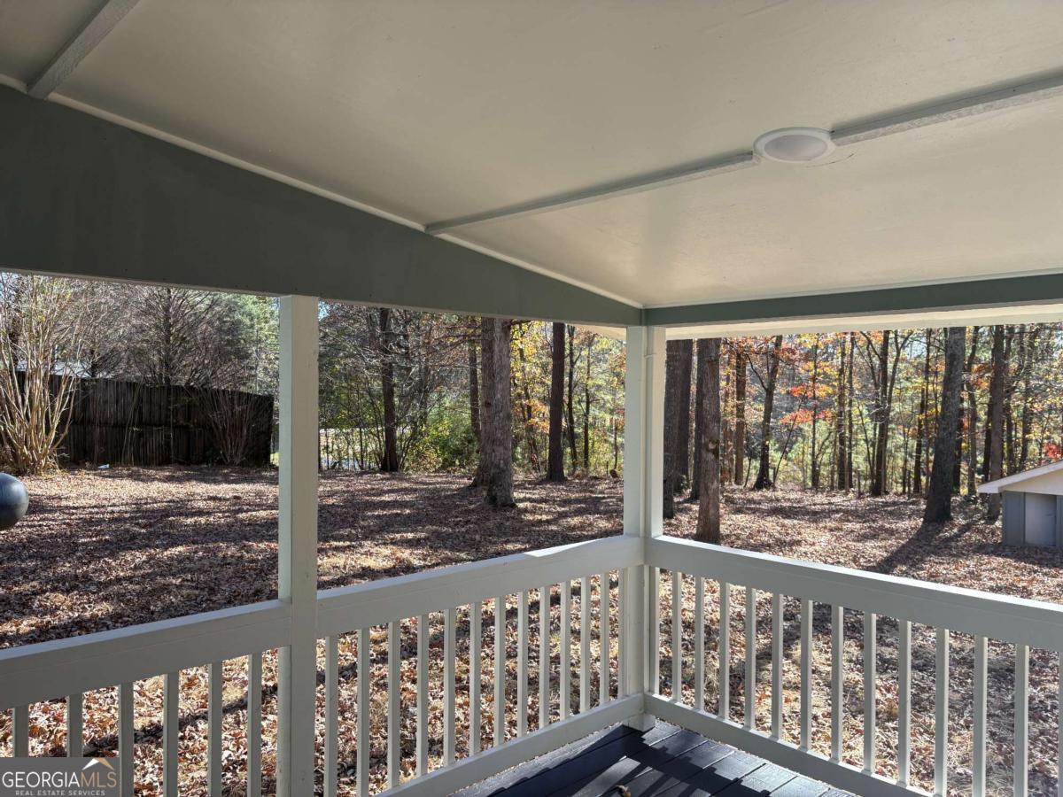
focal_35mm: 26
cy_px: 398
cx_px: 532
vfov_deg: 53.1
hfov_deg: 67.3
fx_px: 798
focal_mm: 5.96
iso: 50
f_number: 1.6
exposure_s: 1/500
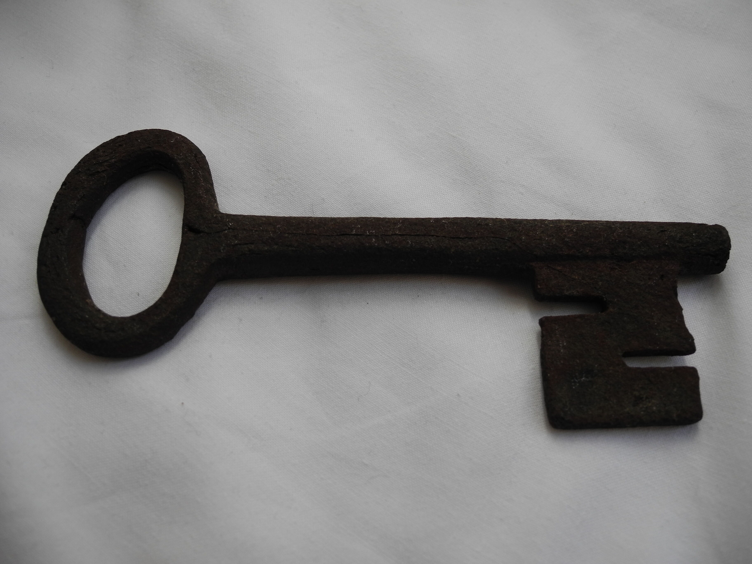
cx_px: 376
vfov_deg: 49.7
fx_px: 608
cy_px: 282
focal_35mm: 28
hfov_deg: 63.4
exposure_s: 1/217
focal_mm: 6
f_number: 2.8
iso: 100
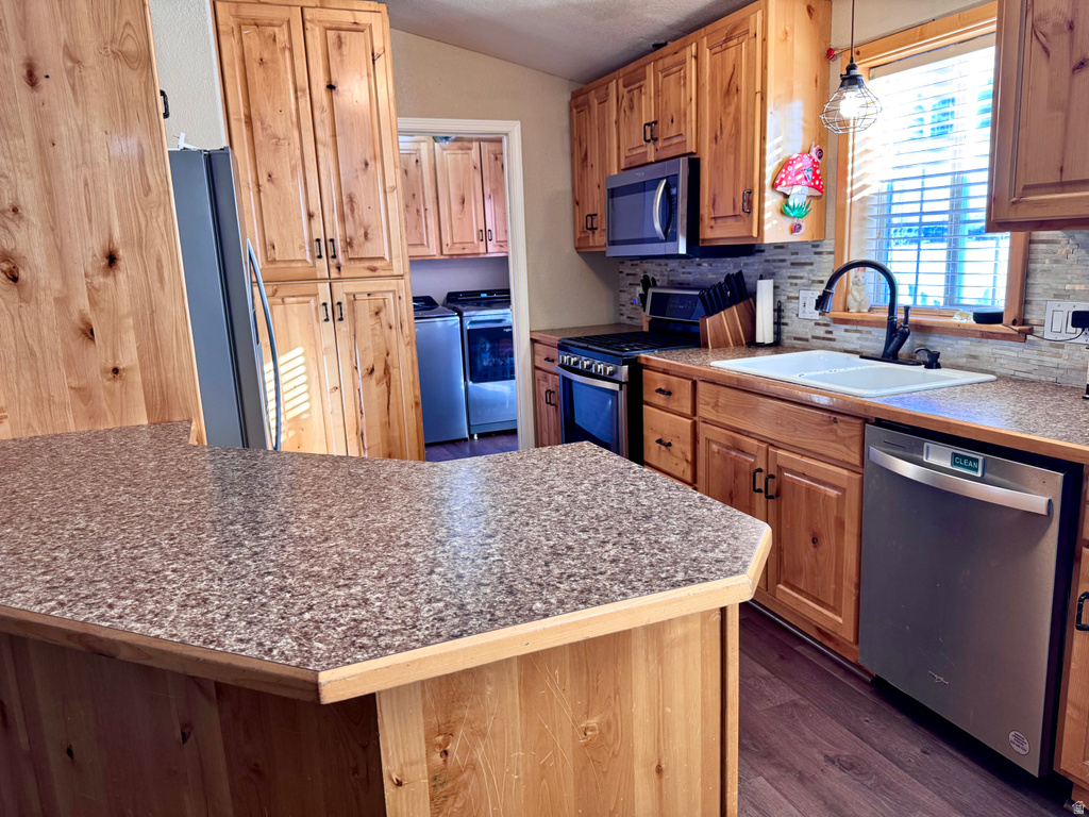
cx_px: 544
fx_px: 755
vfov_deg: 56.8
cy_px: 408
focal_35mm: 24
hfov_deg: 71.6
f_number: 1.78
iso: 200
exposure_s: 1/120
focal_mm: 6.76
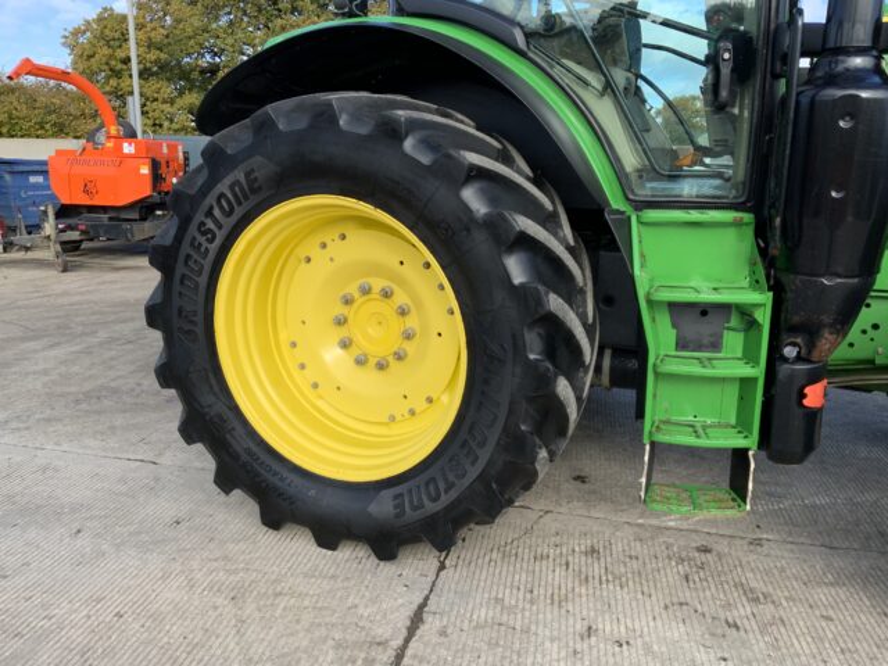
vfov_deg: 48.2
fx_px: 744
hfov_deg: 61.7
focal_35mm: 29
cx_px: 444
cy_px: 333
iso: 16
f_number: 1.8
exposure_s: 1/657
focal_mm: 3
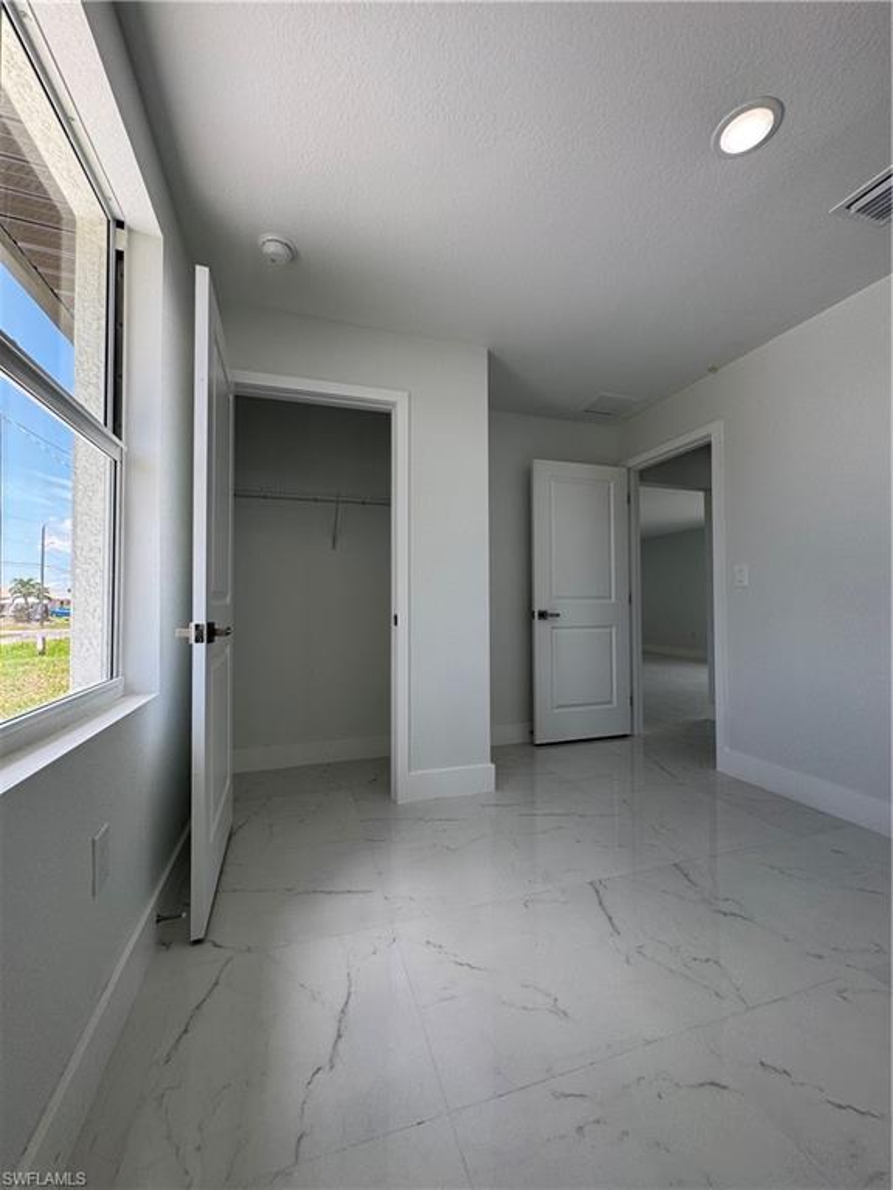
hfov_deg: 85.7
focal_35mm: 14
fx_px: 482
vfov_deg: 102.1
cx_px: 446
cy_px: 595
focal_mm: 2.22
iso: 40
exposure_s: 1/286
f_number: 2.2
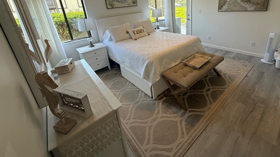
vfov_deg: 61.4
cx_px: 151
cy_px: 45
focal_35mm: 17
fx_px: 126
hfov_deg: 95.7
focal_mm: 2.22
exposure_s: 1/120
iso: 80
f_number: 2.2
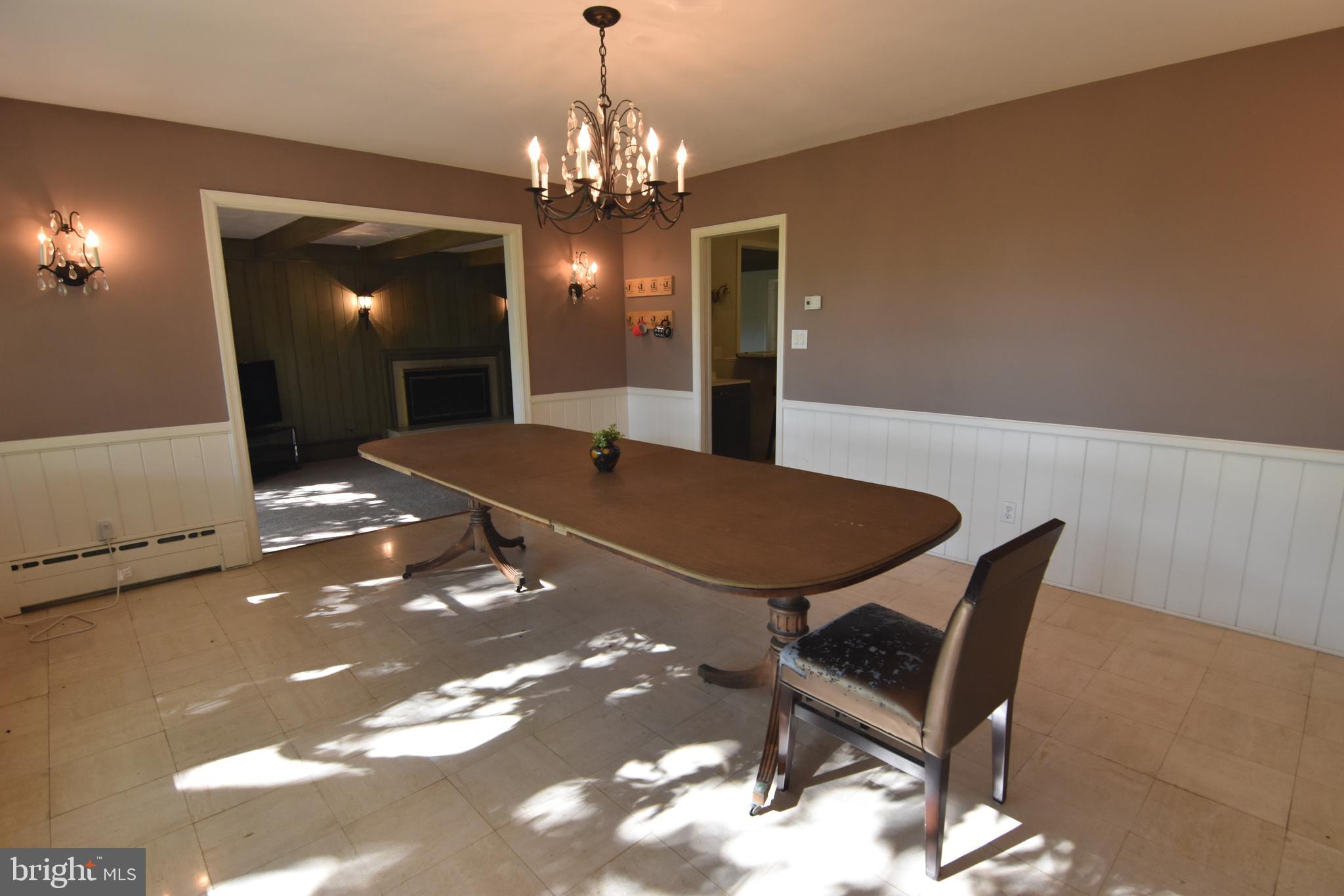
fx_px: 644
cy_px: 448
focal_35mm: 17
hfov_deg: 92.4
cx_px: 672
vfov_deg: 69.6
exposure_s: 1/100
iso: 800
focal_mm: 11.5
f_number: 5
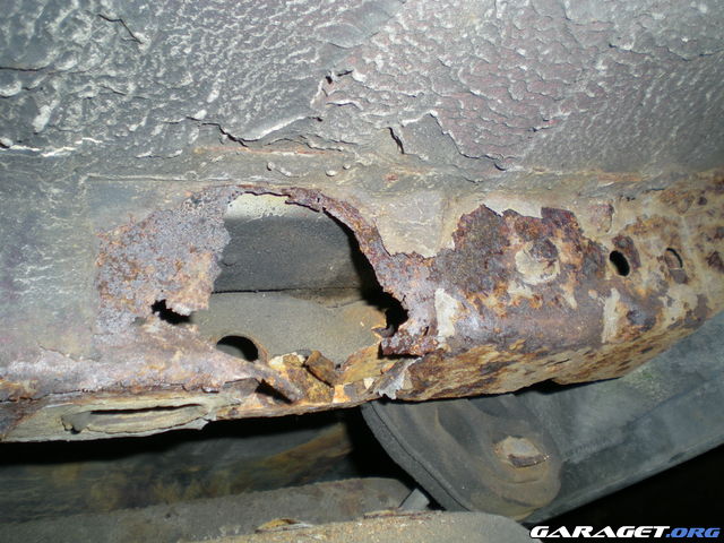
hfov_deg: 49.0
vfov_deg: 37.7
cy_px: 272
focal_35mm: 38
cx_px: 362
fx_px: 795
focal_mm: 6.3
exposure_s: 1/60
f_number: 3.1
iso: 50
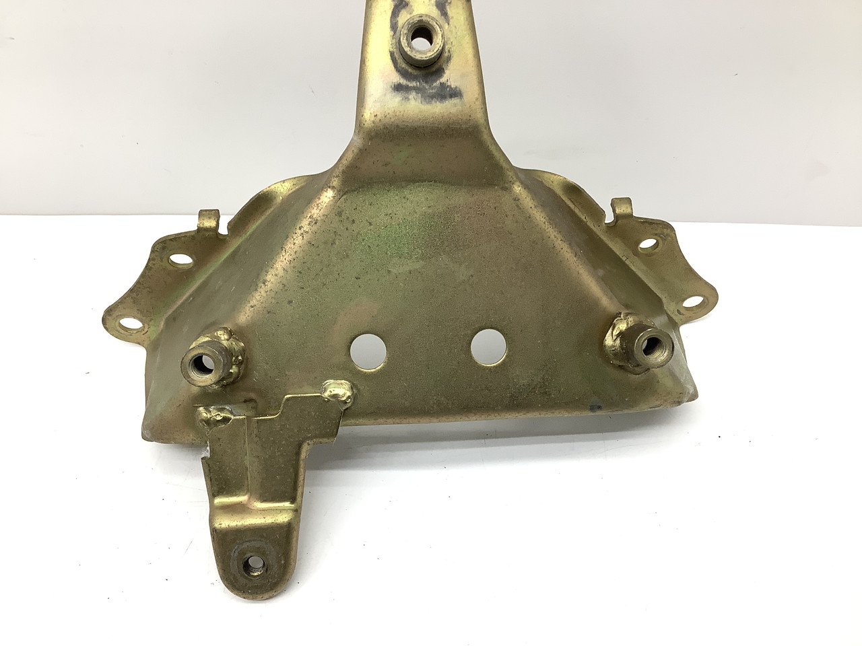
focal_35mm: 31
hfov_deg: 58.4
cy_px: 323
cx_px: 431
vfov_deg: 45.4
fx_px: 772
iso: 50
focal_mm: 3.3
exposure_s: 1/100
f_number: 2.4
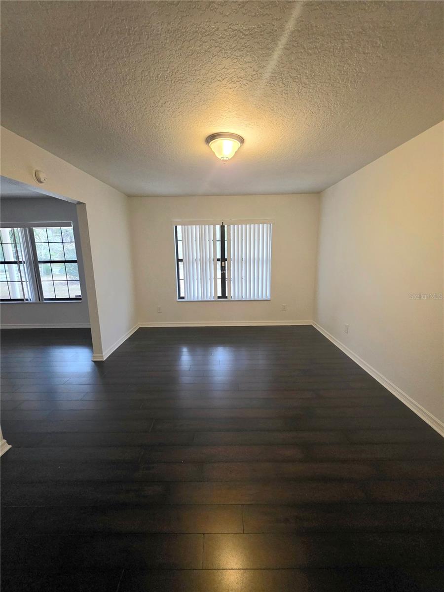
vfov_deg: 106.2
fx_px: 222
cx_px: 222
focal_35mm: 13
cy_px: 296
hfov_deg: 89.9
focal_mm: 2.2
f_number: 1.9
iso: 800
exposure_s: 1/60.2
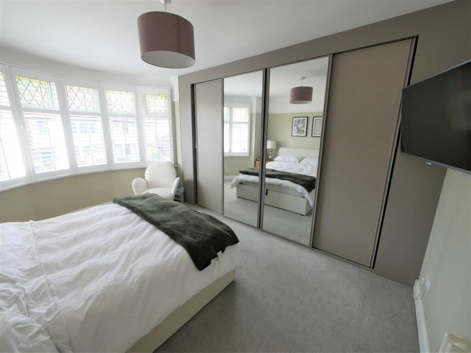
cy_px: 176
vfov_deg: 85.7
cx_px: 236
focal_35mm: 14
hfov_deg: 102.0
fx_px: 191
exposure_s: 1/60
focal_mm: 7
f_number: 4
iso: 250
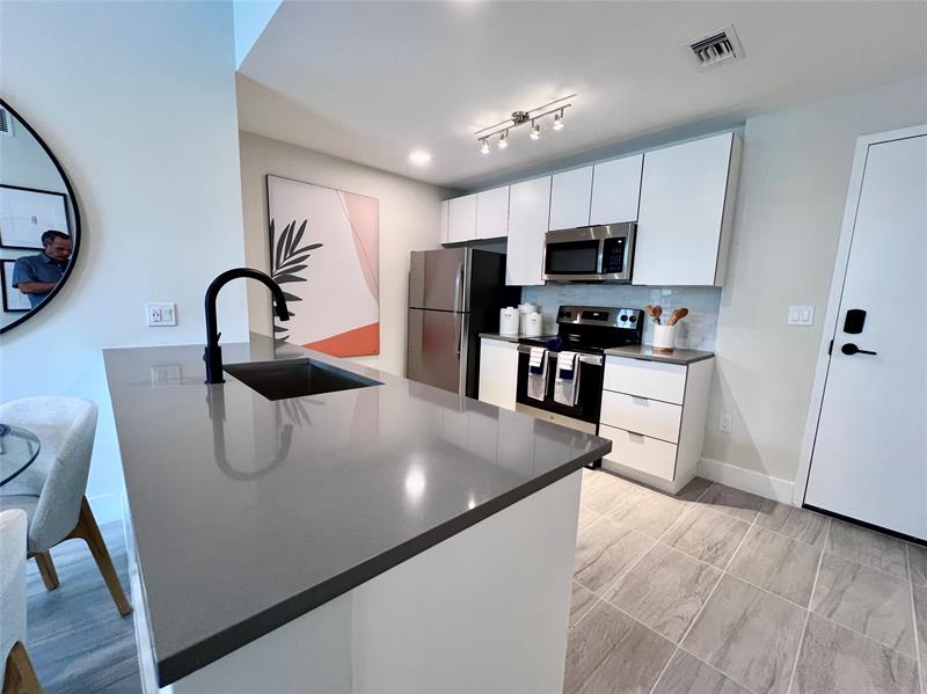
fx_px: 348
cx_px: 464
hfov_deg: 106.2
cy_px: 347
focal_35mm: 13
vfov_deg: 89.9
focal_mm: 1.57
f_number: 1.8
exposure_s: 1/60
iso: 160
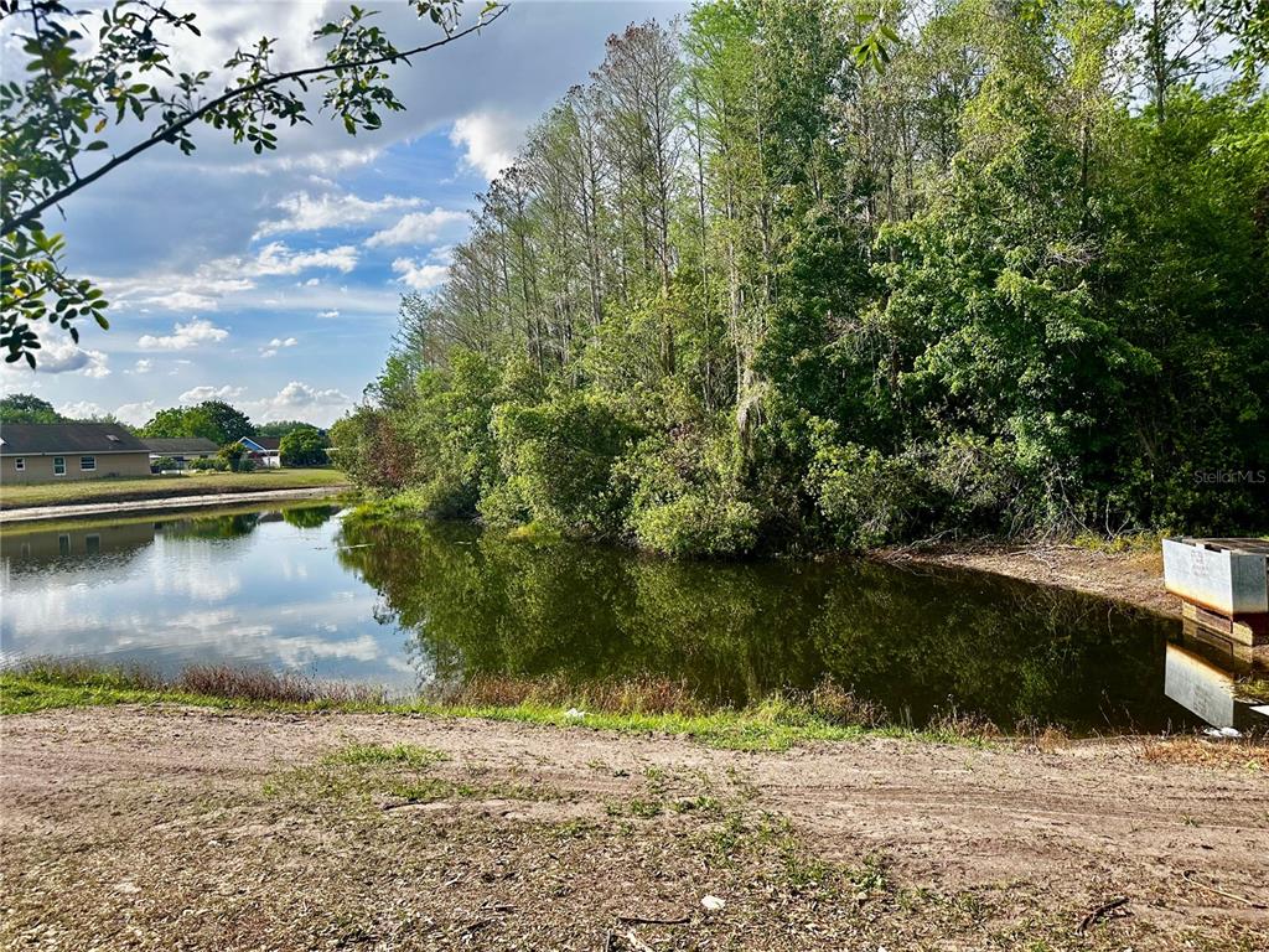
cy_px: 476
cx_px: 634
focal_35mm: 24
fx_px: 880
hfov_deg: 71.6
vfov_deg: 56.8
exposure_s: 1/3155
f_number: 1.78
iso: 80
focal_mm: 6.86
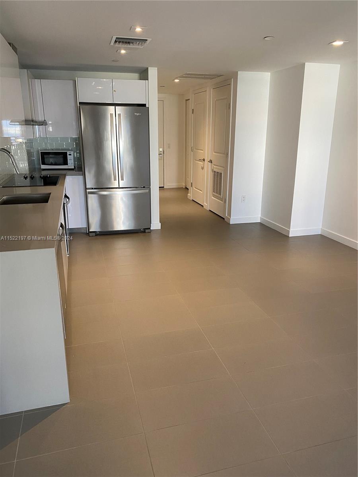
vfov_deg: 67.3
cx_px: 179
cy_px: 238
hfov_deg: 53.1
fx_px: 359
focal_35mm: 26
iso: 100
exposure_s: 1/60
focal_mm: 4.25
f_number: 1.8
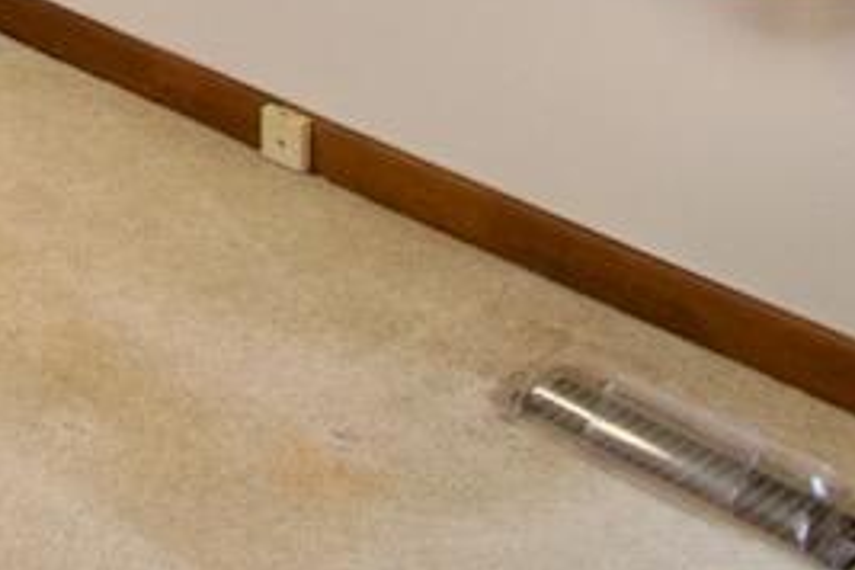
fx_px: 1710
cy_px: -669
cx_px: -829
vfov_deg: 14.6
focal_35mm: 72
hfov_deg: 18.7
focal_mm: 10
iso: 800
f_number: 5
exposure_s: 1/100
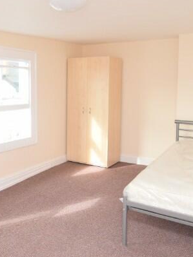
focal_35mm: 37
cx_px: 65
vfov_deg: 49.8
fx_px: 275
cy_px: 103
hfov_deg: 38.2
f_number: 5.6
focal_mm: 10
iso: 200
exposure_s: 1/125
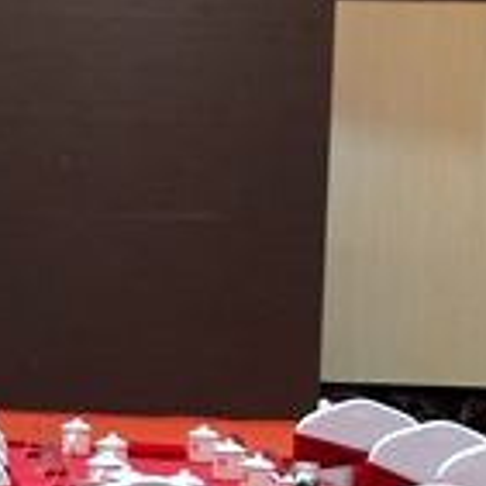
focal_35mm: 139
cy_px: 340
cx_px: -314
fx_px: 2208
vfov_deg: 12.5
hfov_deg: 11.8
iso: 161
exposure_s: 1/50
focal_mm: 3.95
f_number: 1.8
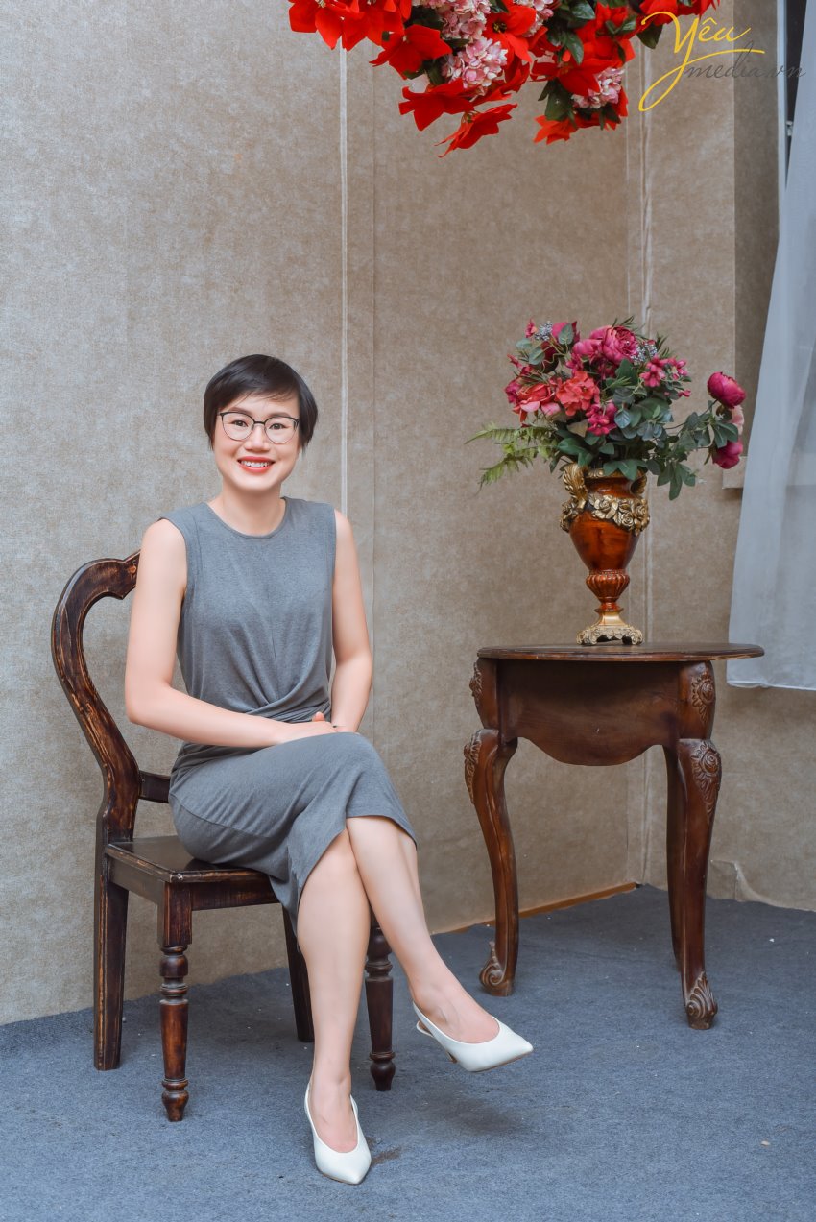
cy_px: 611
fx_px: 1698
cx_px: 408
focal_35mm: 50
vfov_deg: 39.6
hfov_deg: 27.0
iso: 640
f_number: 9
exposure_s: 1/125
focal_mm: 50
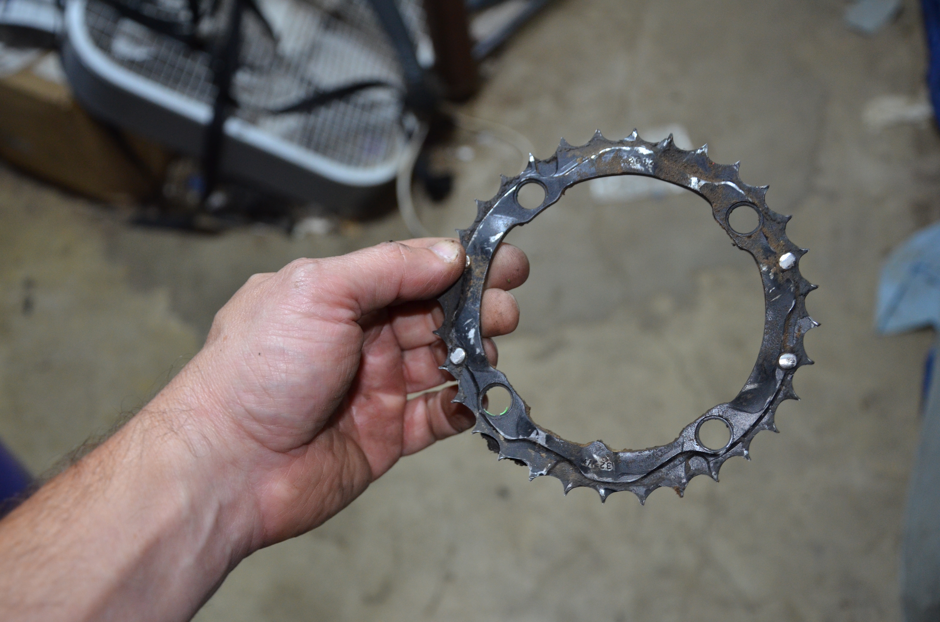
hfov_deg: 46.5
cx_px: 470
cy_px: 311
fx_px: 1094
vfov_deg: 31.8
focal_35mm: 42
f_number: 4
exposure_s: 1/60
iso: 800
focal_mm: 28
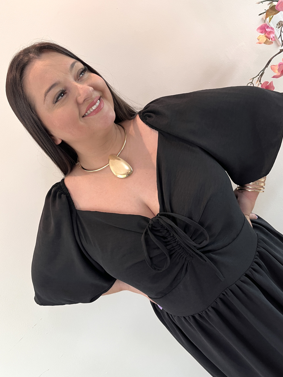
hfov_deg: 49.7
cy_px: 185
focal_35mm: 28
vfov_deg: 63.4
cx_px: 144
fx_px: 305
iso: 125
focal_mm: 5.1
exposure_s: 1/60
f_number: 1.6
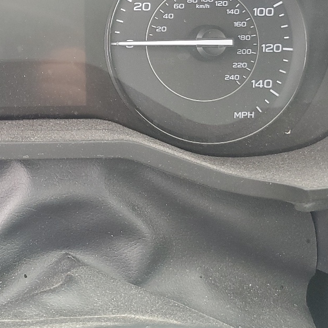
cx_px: 6
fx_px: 632
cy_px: 39
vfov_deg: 28.1
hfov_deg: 27.5
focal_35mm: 59
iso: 87
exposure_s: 1/120
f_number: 1.5
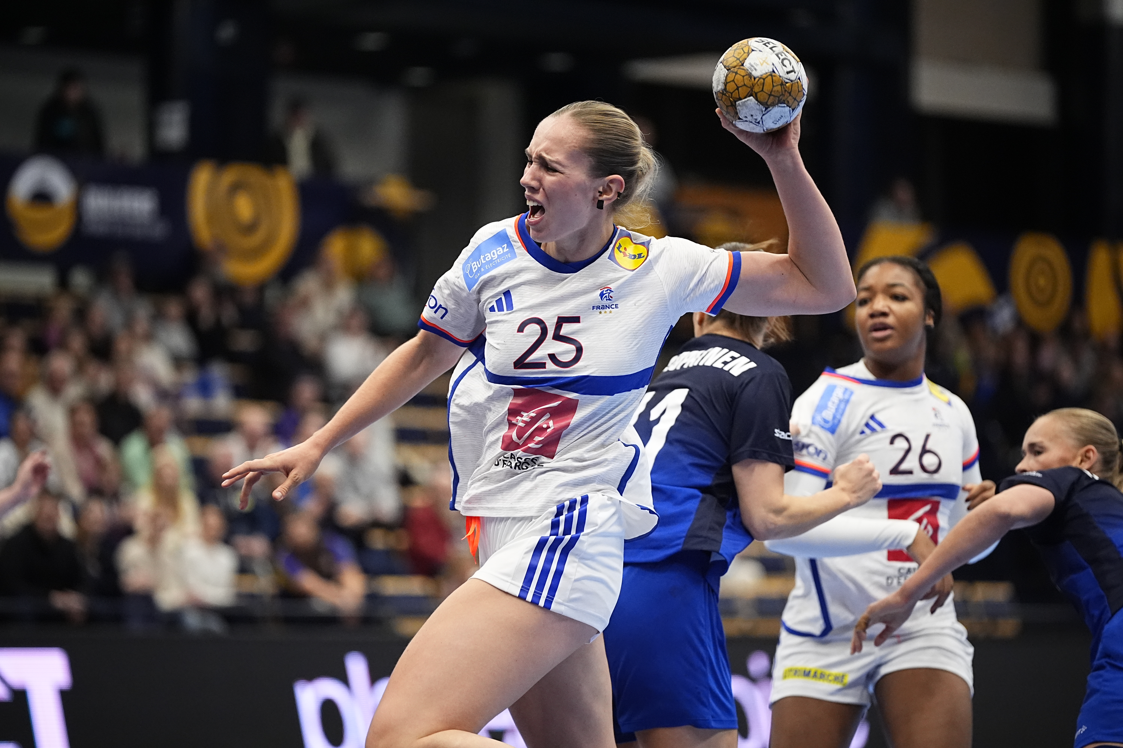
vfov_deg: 8.1
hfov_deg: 12.1
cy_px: 374
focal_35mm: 170
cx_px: 562
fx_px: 5303
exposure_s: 1/1250
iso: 5000
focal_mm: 170
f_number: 2.8
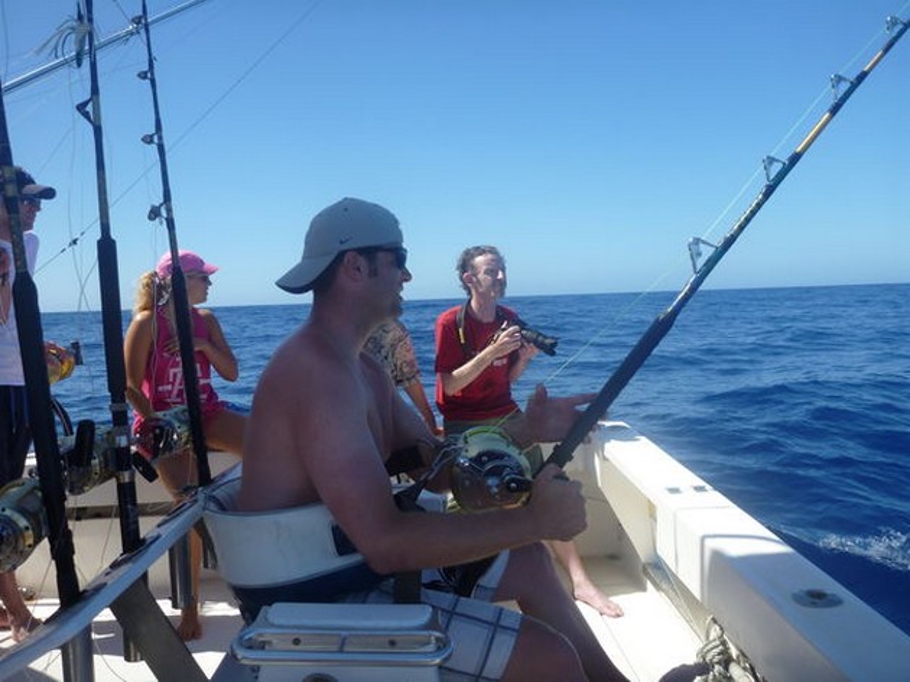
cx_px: 455
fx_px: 736
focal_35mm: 28
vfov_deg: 49.7
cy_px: 341
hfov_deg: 63.5
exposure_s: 1/800
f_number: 3.3
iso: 100
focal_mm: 4.9
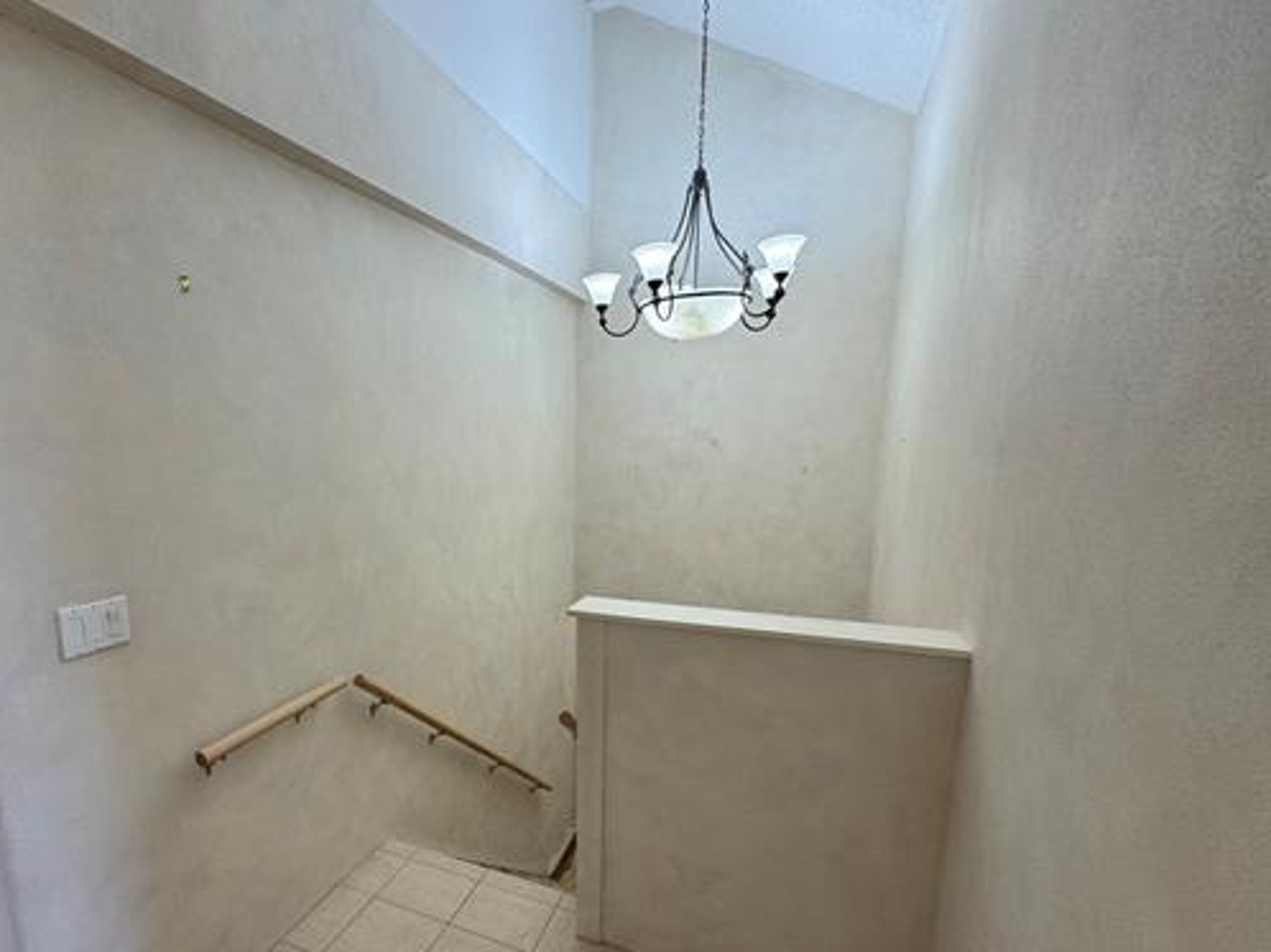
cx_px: 477
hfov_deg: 86.1
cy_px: 564
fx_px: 661
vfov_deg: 70.9
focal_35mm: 18
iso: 125
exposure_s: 1/120
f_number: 2.2
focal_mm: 2.22
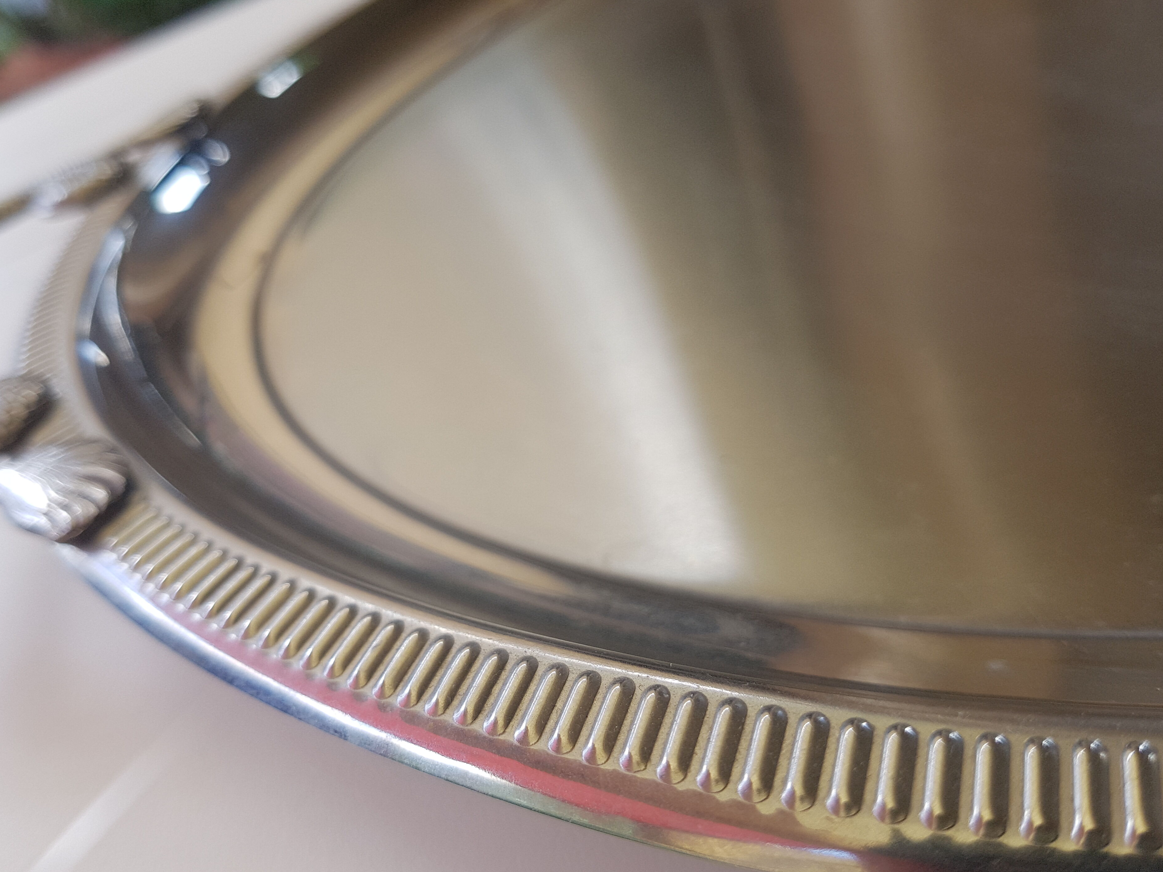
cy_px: 433
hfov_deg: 63.4
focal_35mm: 28
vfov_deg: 49.7
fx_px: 941
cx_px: 545
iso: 50
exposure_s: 1/139
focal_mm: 4.2
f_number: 1.7
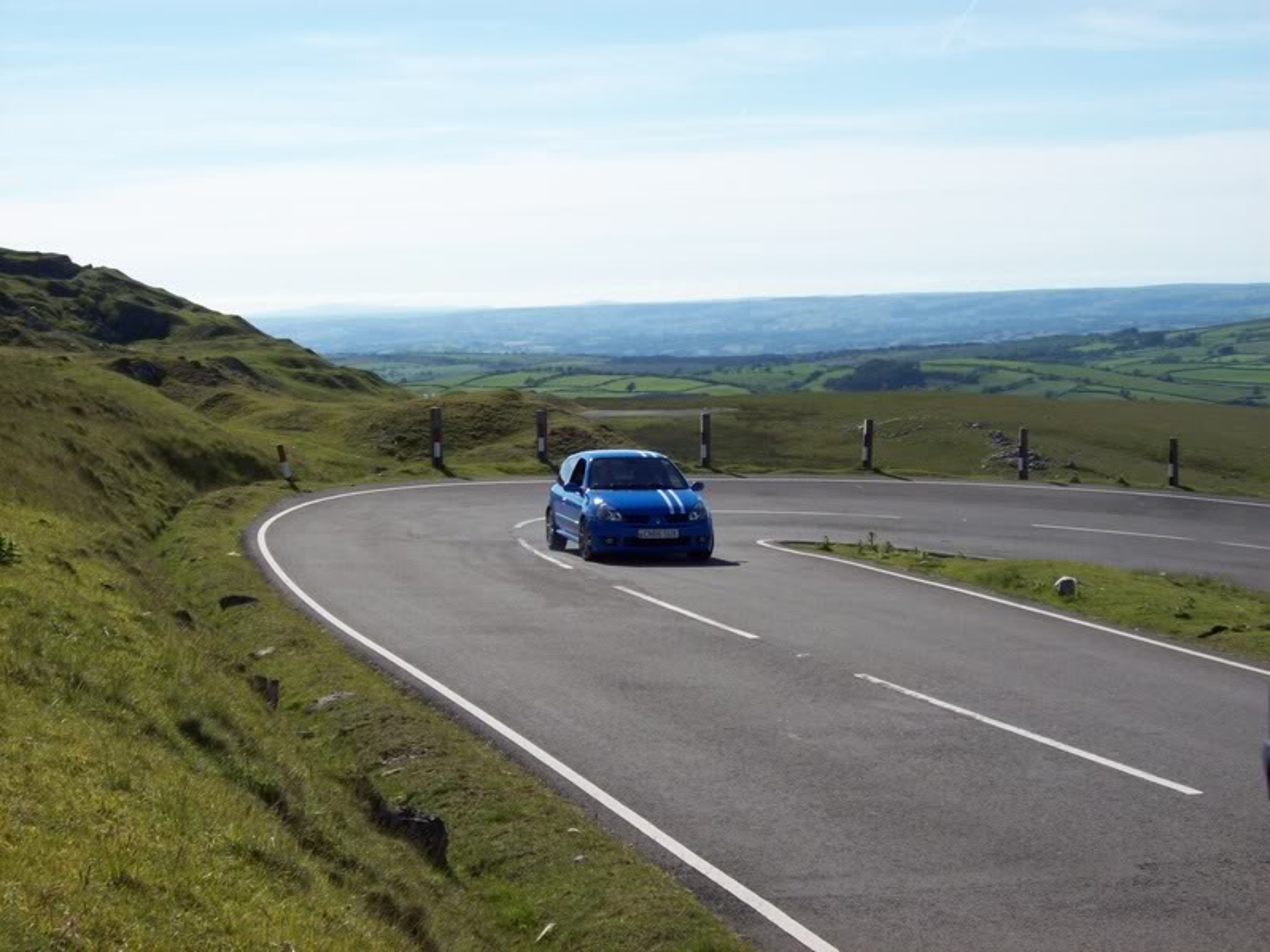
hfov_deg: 27.8
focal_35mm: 70
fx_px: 2568
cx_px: 635
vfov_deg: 21.0
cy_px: 476
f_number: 6.7
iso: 80
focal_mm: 11.6
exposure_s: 1/443
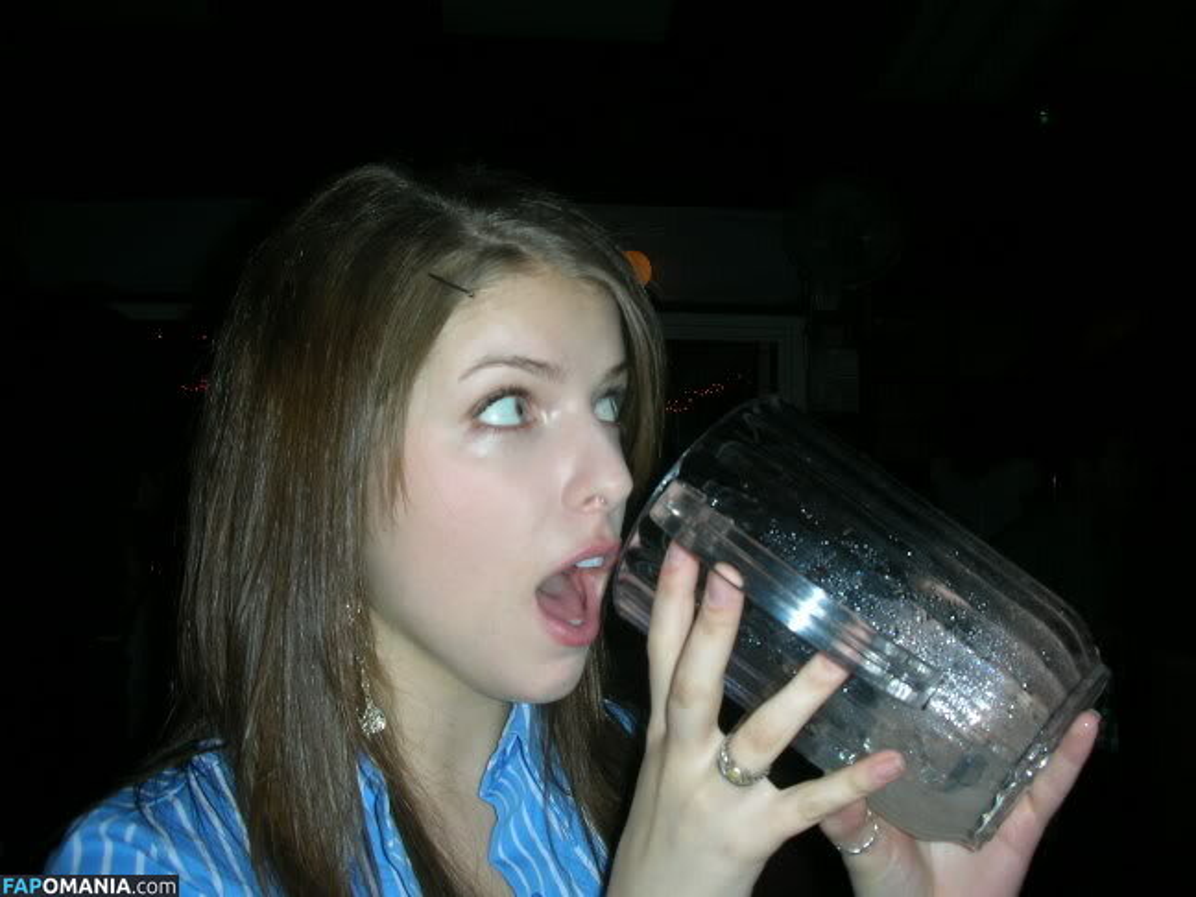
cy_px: 448
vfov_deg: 40.7
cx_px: 598
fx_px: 1209
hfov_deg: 52.6
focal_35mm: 35
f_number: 3
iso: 50
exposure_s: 1/60.1
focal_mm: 5.8
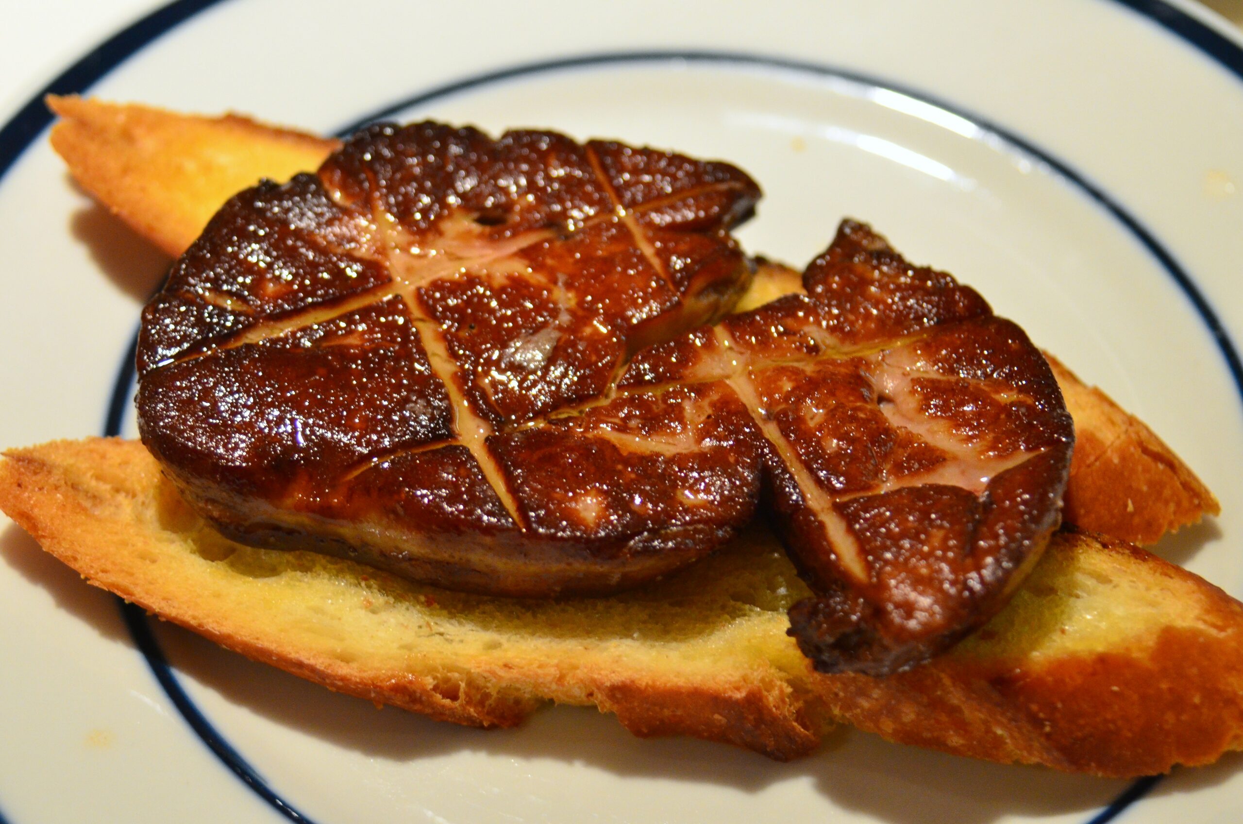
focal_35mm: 117
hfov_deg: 17.5
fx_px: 4032
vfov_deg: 11.7
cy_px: 412
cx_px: 622
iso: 2000
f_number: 5
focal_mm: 78
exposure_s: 1/80
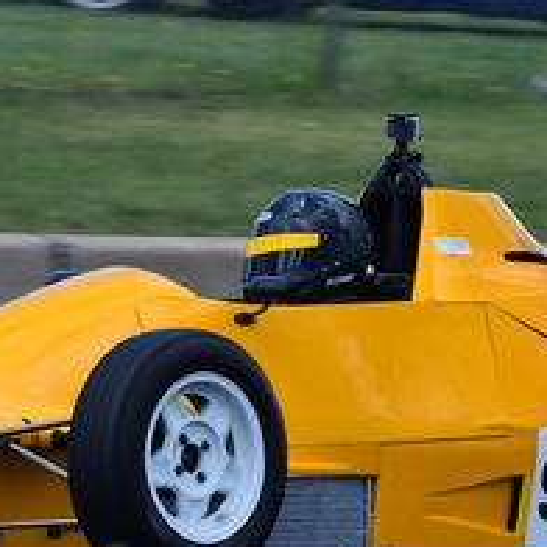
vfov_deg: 1.7
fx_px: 18575
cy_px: 165
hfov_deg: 1.7
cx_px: 335
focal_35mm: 1039
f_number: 11
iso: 640
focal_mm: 200
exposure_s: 1/640
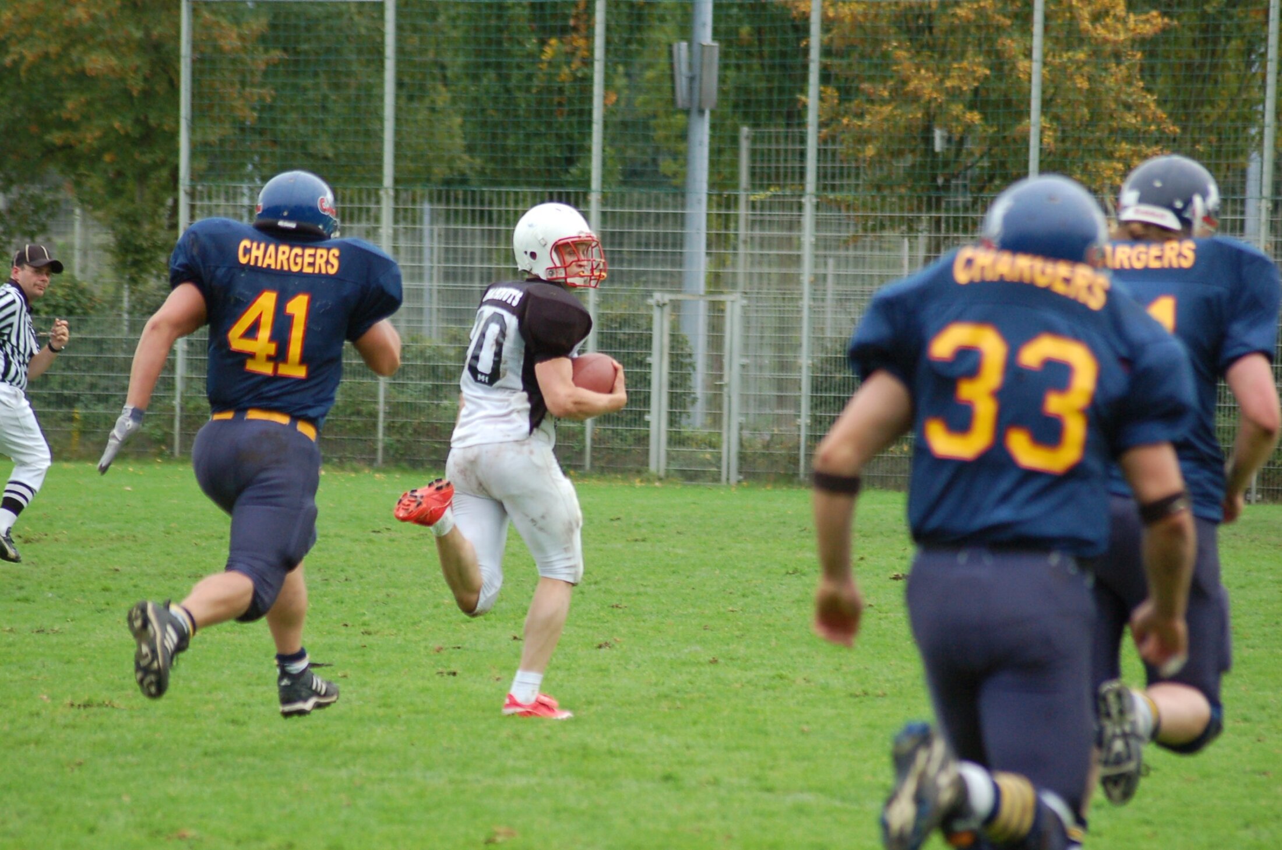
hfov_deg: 9.2
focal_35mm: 225
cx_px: 641
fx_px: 7997
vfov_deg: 6.1
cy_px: 425
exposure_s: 1/500
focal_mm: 150
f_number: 4.5
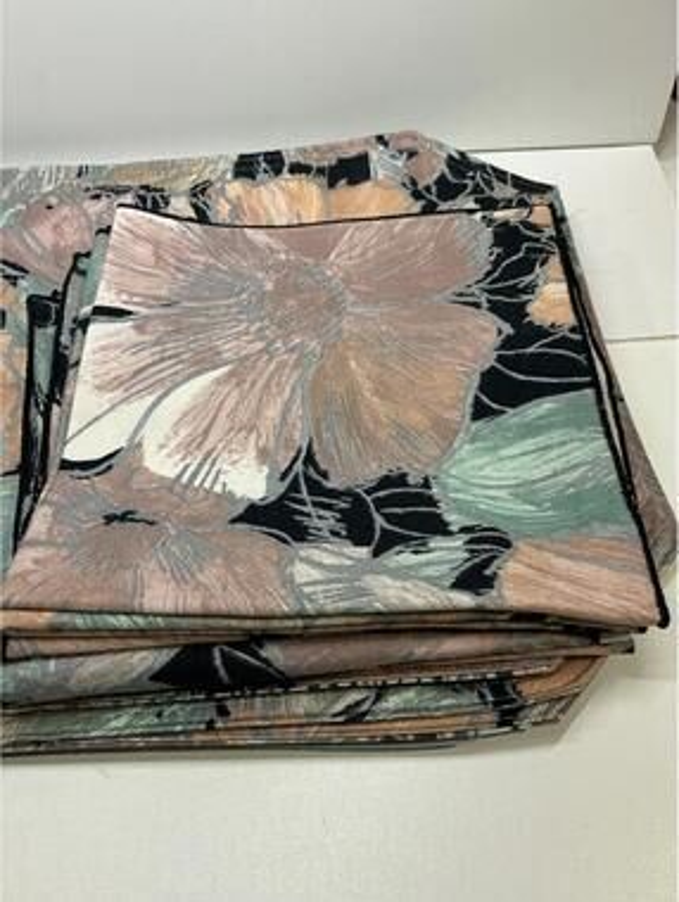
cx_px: 340
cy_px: 451
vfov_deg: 61.6
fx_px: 757
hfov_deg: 48.3
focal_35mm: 29
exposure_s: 1/60
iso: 64
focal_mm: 3
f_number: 1.8
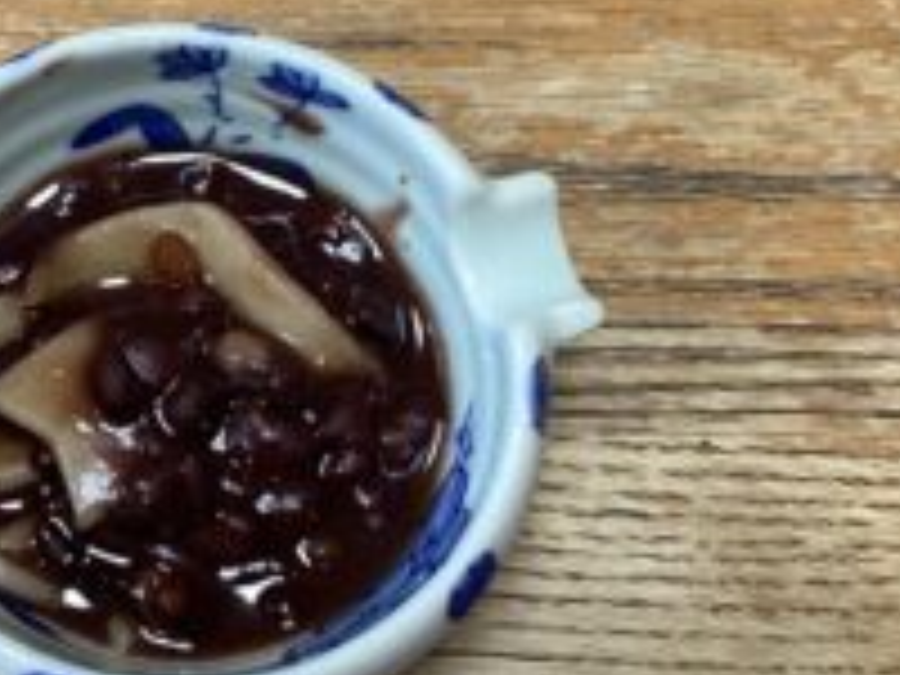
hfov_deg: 32.2
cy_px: 385
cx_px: 160
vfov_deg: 25.2
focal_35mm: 58
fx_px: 1508
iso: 100
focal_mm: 3.3
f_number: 2.4
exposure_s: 1/60
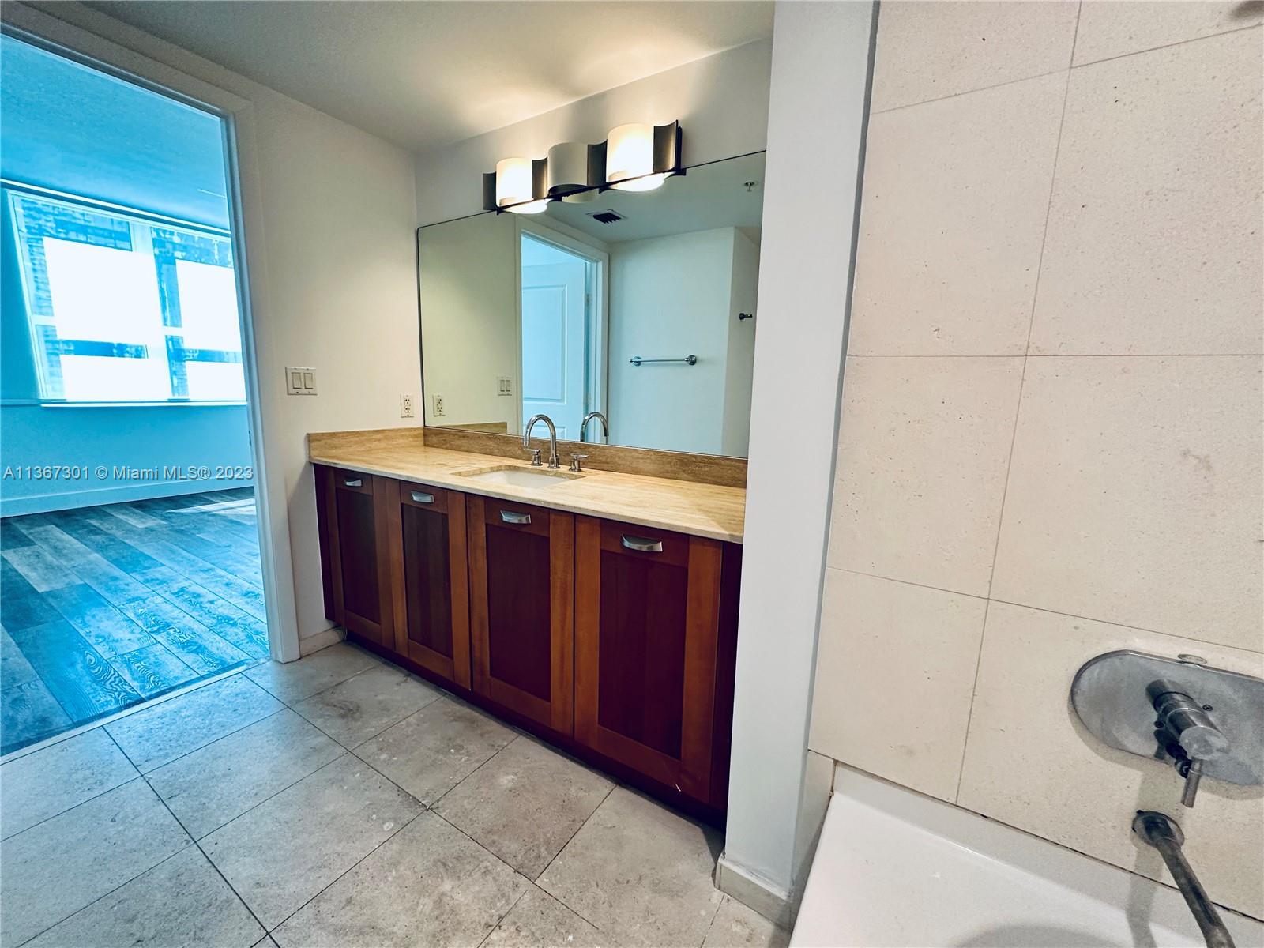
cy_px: 474
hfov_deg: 102.1
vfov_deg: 85.7
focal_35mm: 14
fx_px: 511
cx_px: 632
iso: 250
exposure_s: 1/120
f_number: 2.2
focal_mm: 2.22
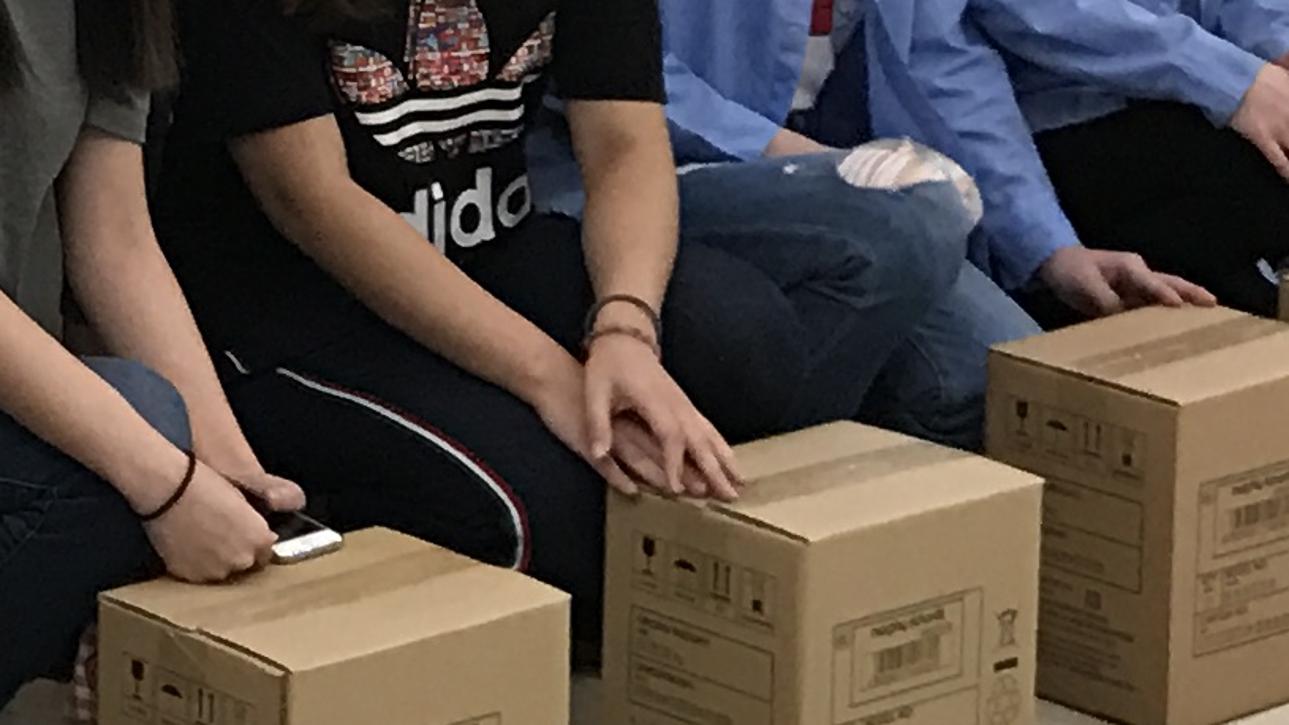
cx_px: -724
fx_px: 5160
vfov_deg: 7.7
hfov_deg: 13.3
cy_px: -772
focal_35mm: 151
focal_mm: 3.99
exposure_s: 1/20
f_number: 1.8
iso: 32
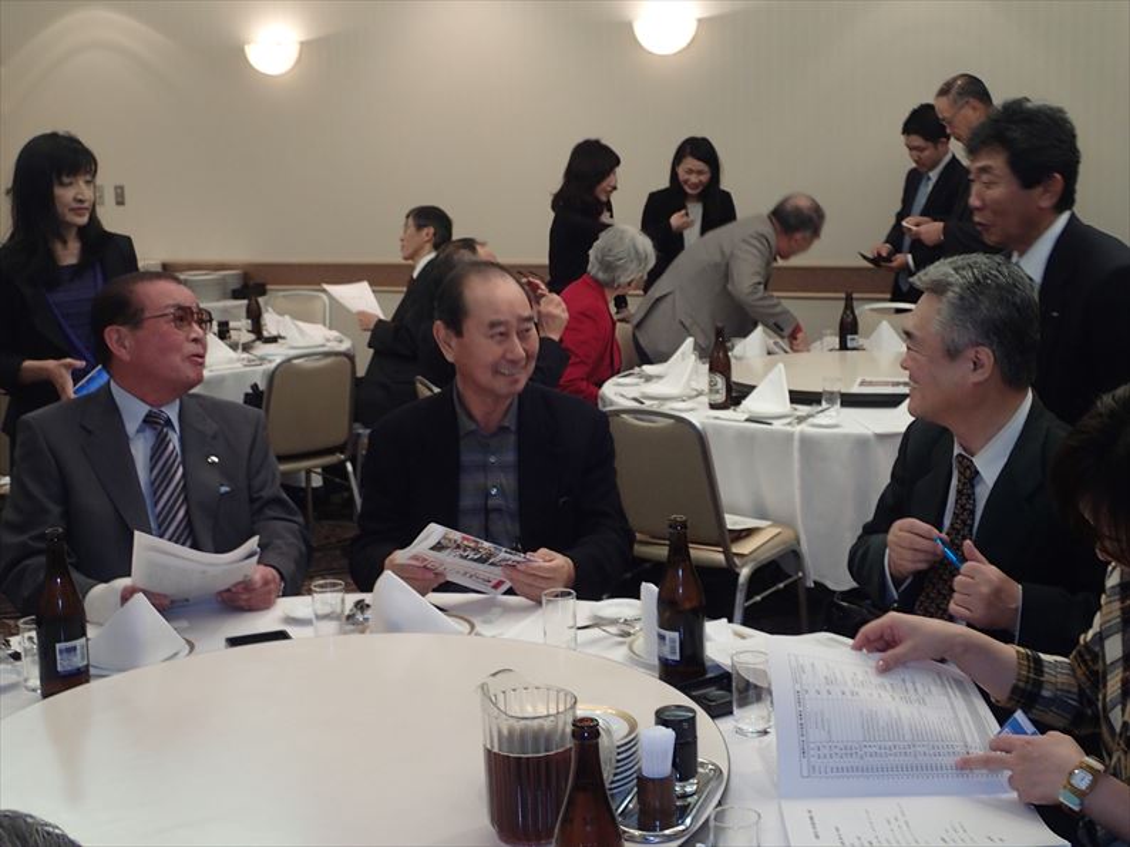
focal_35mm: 46
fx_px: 1501
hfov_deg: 41.3
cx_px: 565
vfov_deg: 31.5
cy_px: 424
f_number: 3.1
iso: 250
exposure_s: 1/50
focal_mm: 8.41
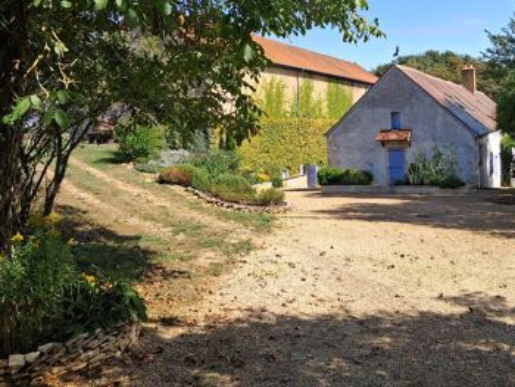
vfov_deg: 38.2
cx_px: 300
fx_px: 551
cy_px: 124
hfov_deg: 49.9
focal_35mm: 37
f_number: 1.8
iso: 20
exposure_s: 1/447
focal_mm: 4
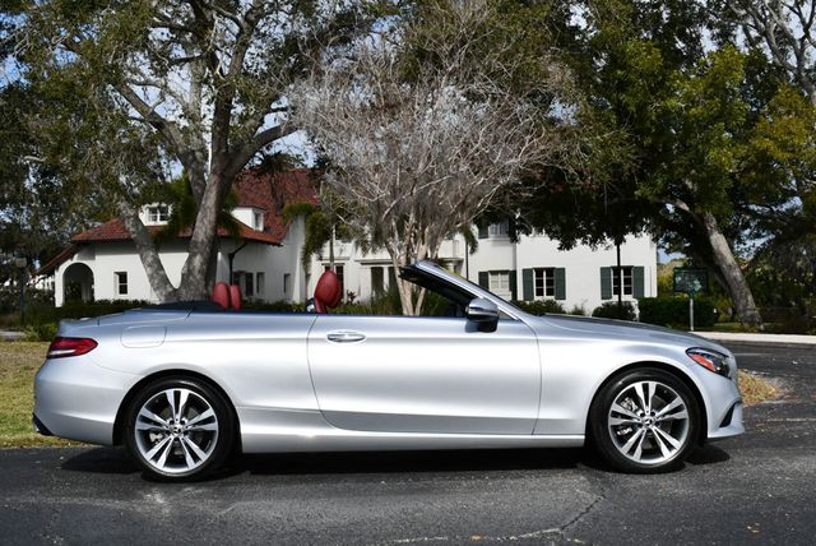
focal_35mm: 48
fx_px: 1089
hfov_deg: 41.1
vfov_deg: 28.1
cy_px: 273
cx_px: 408
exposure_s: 1/320
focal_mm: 24
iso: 100
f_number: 9
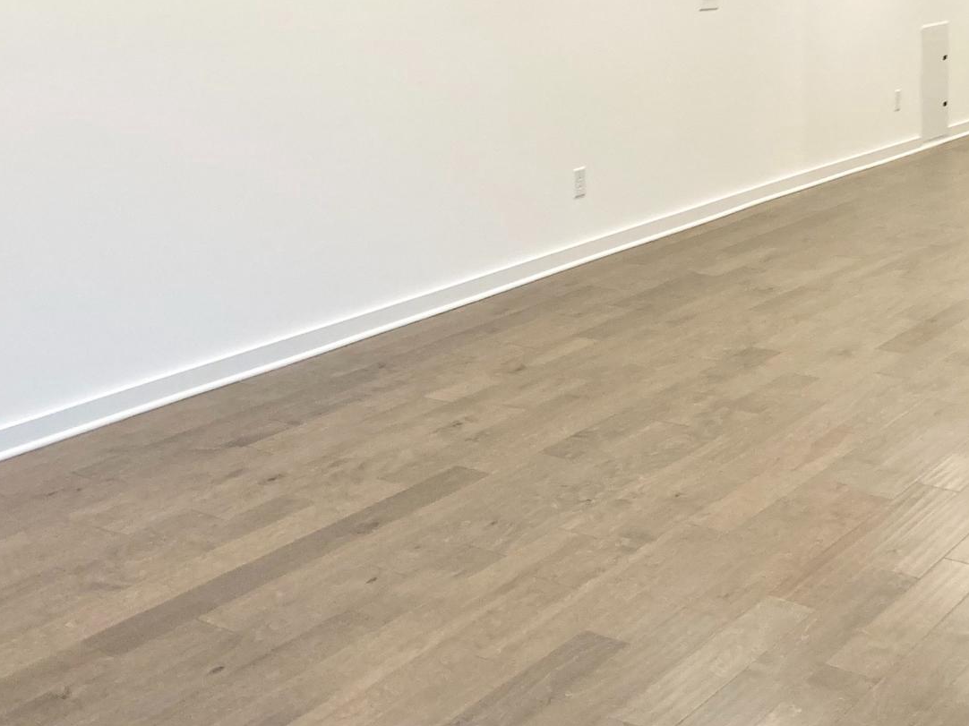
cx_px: 665
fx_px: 1483
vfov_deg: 26.9
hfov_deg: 35.7
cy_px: 126
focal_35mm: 53
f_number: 1.8
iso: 100
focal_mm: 3.99
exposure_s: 1/60
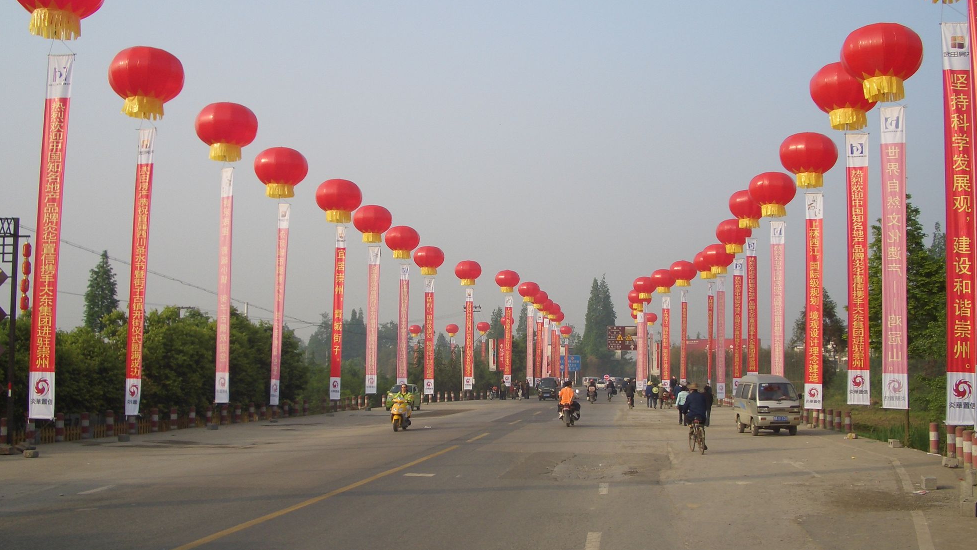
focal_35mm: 39
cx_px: 498
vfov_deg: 30.4
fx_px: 1010
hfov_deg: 51.6
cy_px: 276
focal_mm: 5.8
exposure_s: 1/320
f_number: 4.3
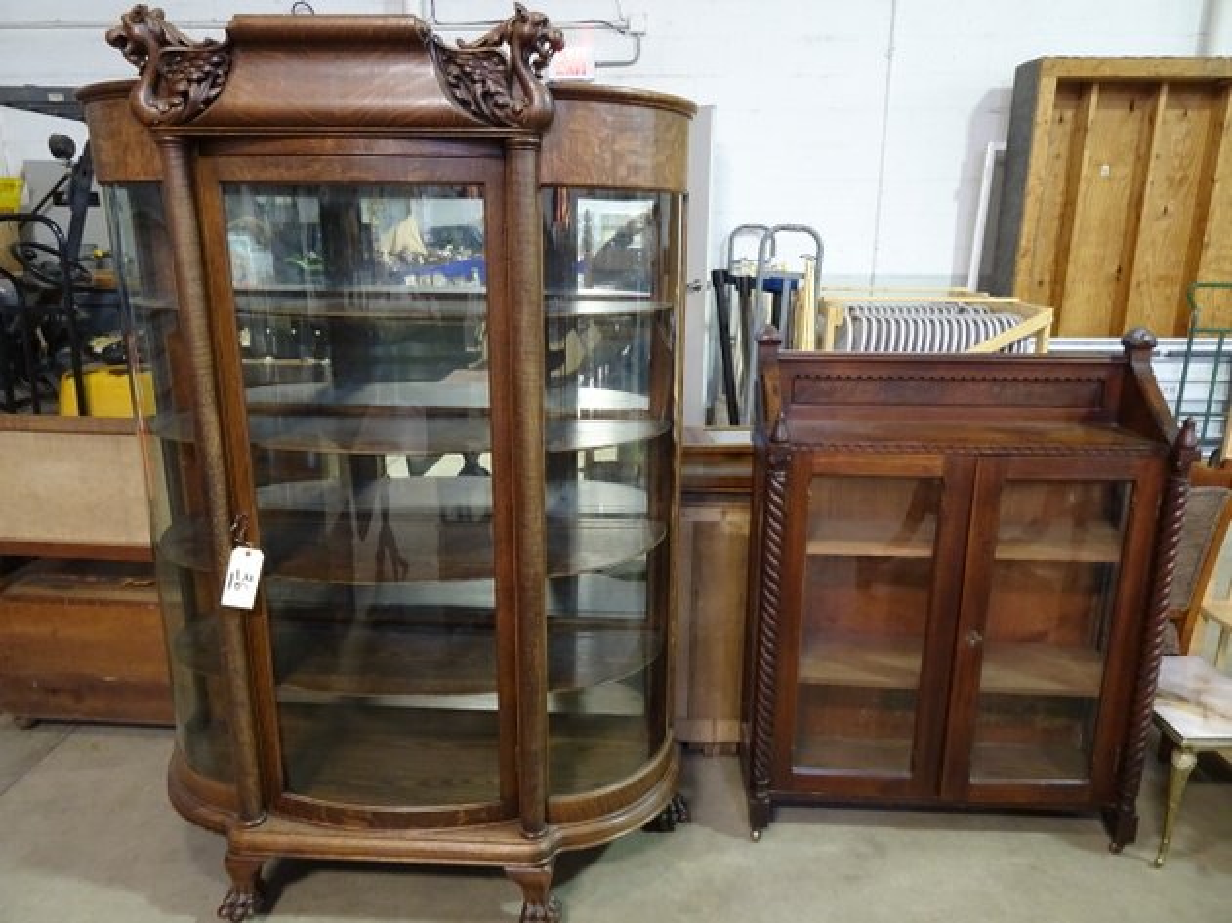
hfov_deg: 71.6
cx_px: 616
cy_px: 462
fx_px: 854
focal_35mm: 24
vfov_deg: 56.8
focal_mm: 4.1
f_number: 3.5
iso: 800
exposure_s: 1/15
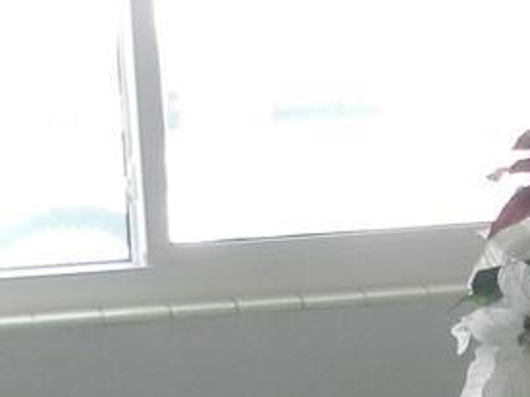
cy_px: 343
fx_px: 2051
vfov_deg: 11.0
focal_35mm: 134
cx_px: 586
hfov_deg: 14.4
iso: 160
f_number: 3.4
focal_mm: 4
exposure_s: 1/50
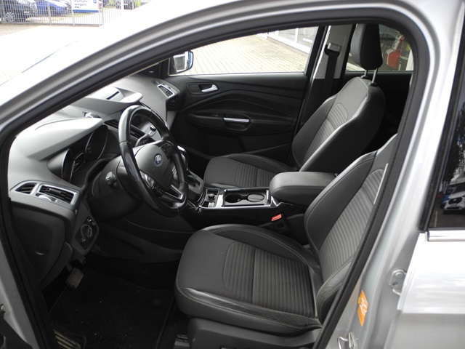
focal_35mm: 28
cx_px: 232
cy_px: 174
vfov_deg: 49.7
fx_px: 376
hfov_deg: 63.4
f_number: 2.8
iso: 100
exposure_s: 1/100
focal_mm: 6
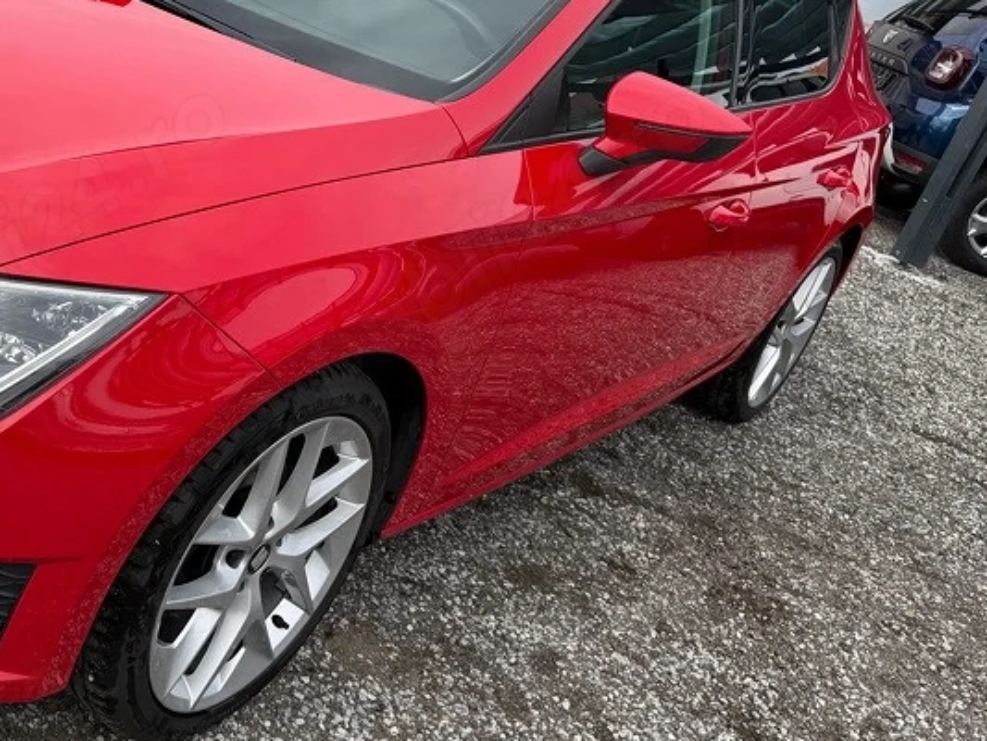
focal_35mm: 45
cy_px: 256
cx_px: 148
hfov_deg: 39.8
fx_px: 1283
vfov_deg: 32.0
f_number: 1.78
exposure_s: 1/2232
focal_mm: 6.76
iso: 80
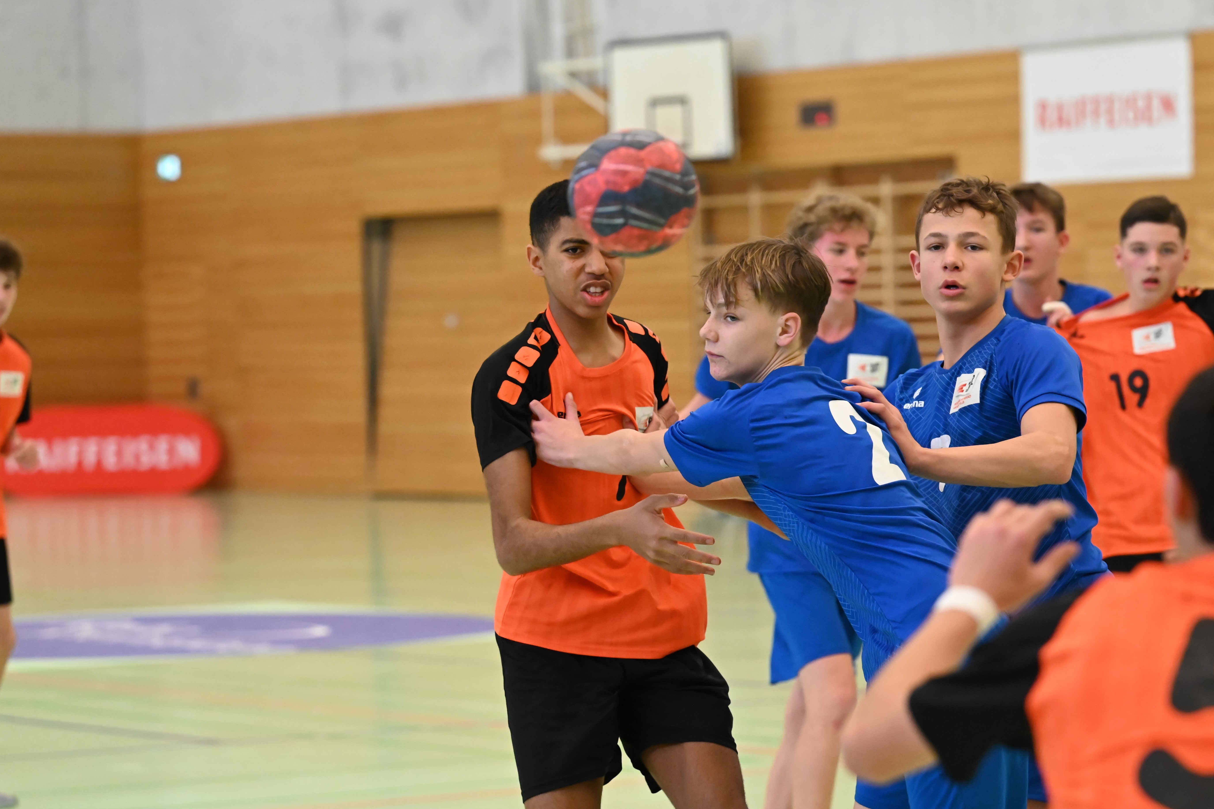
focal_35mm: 136
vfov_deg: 10.1
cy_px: 402
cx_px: 609
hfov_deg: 15.1
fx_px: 4586
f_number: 4.5
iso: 8000
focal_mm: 135
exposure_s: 1/1250
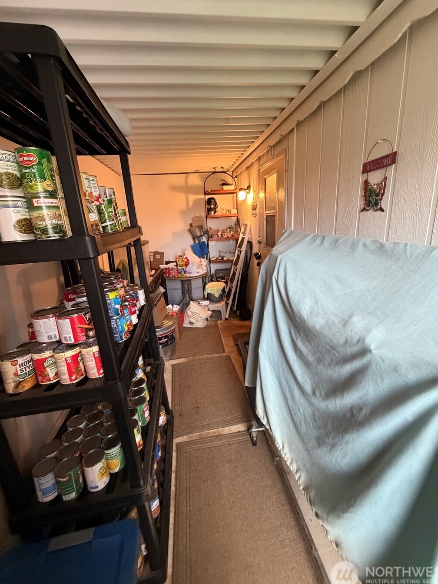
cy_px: 282
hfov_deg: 81.7
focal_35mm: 15
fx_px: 253
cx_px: 229
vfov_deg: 98.1
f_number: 2.2
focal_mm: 2.22
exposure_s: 1/60
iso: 800
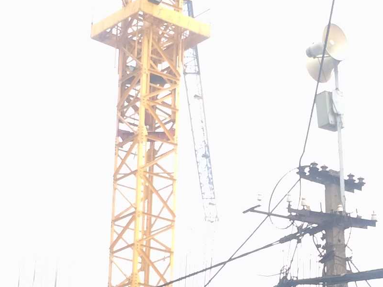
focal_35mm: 123
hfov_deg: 15.9
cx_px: 322
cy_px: 245
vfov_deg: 12.0
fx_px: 1361
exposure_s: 1/138
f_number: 2.2
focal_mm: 4.12
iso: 32
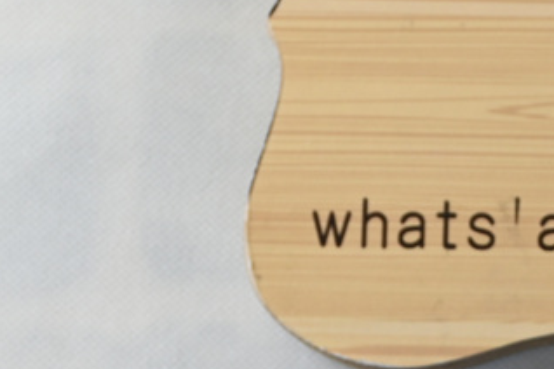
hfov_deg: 11.6
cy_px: 507
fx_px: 2616
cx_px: 829
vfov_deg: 8.0
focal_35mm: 170
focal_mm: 30
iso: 100
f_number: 4.8
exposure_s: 1/50
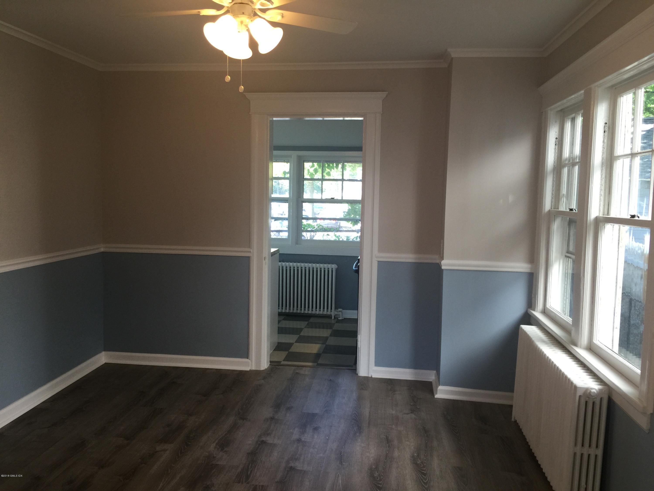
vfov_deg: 48.2
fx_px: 548
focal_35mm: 29
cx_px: 327
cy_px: 246
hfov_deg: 61.7
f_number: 2.2
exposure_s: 1/30
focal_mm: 4.15
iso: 32
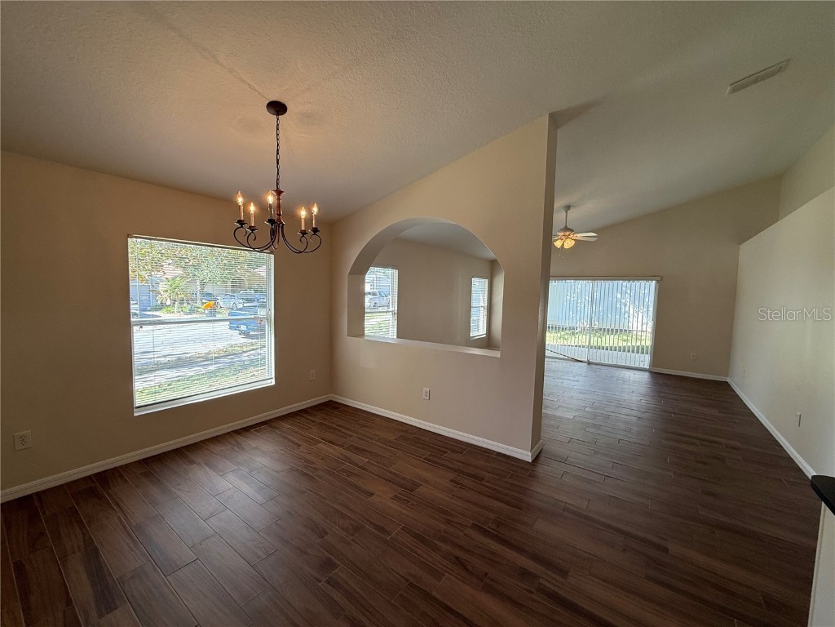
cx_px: 418
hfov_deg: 102.1
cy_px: 314
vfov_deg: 85.7
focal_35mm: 14
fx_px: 338
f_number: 2.2
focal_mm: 2.22
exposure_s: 1/120
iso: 80
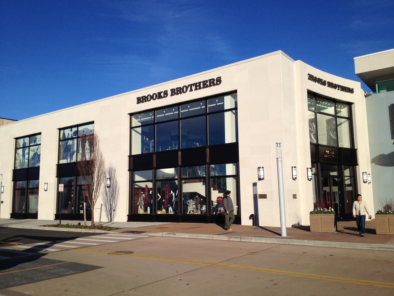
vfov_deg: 40.7
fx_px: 398
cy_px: 148
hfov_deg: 52.6
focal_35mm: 35
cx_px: 197
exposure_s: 1/3067
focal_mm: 4.28
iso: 50
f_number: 2.4
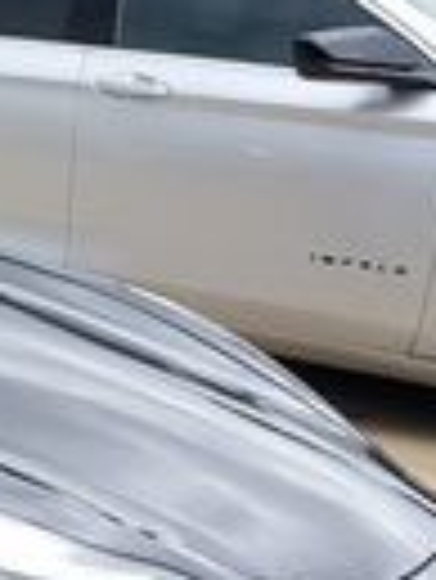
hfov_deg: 9.3
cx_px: -841
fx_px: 2163
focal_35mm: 129
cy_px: 414
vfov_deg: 15.2
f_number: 2.4
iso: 200
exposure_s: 1/120
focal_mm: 4.3
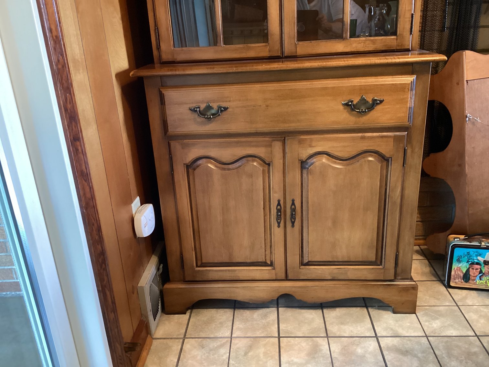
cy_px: 184
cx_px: 244
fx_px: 438
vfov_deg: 45.4
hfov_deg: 58.3
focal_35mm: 31
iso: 400
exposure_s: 1/30
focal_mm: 3.3
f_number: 2.4
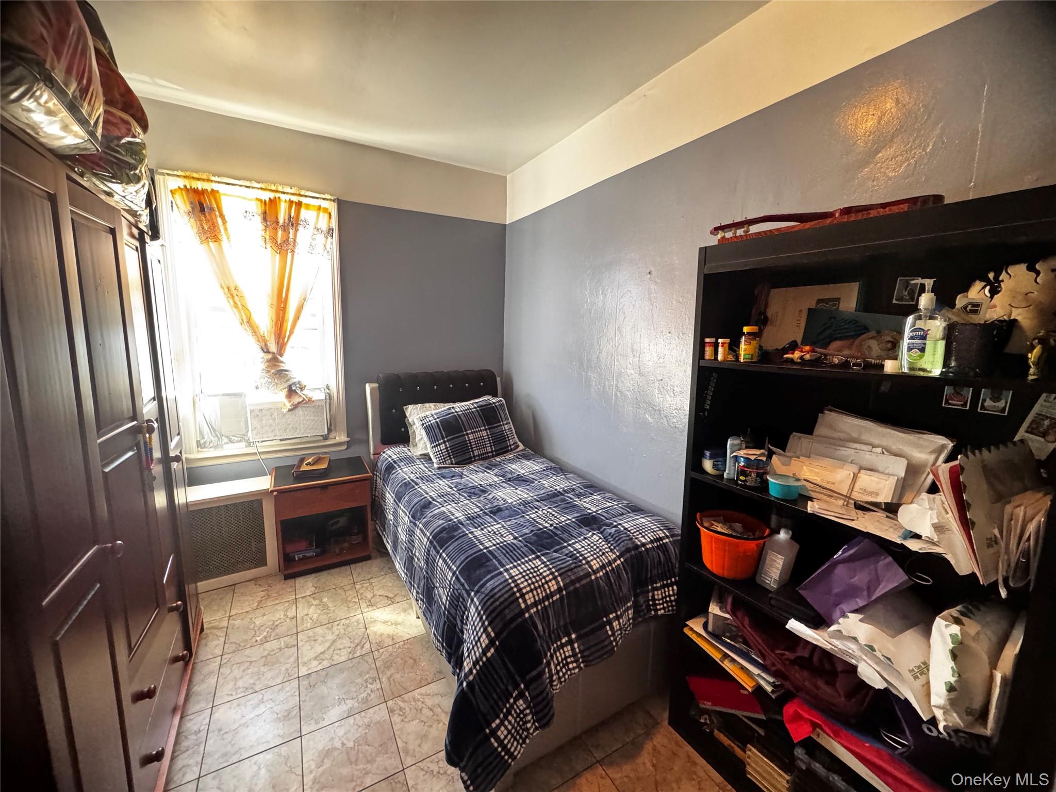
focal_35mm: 14
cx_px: 528
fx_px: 427
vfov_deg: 85.7
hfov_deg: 102.1
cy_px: 396
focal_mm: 2.22
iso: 1000
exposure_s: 1/60
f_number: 2.2
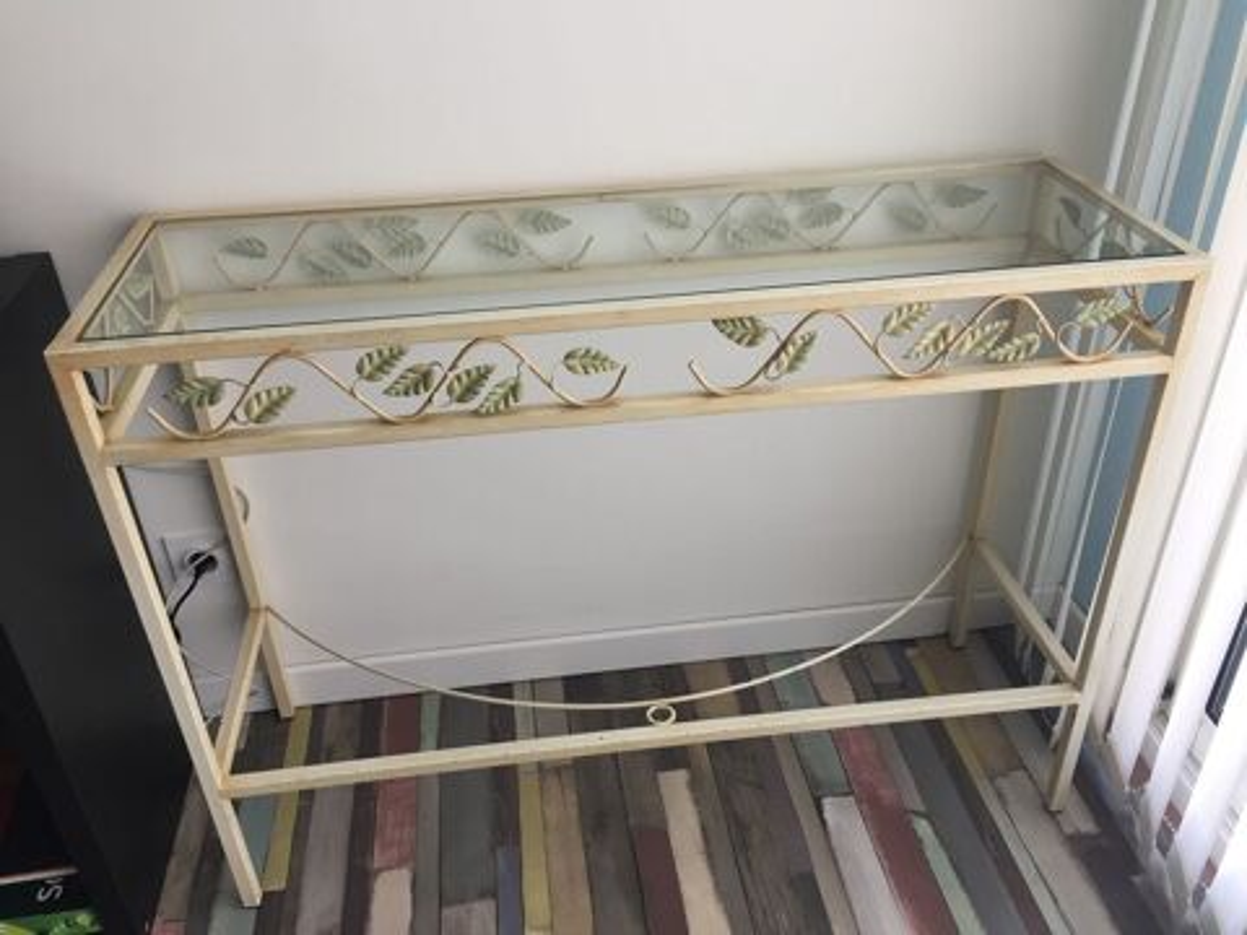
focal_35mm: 29
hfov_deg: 61.7
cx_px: 624
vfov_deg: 48.2
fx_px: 1045
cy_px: 468
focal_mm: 4.15
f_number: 2.2
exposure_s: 1/33
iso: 32
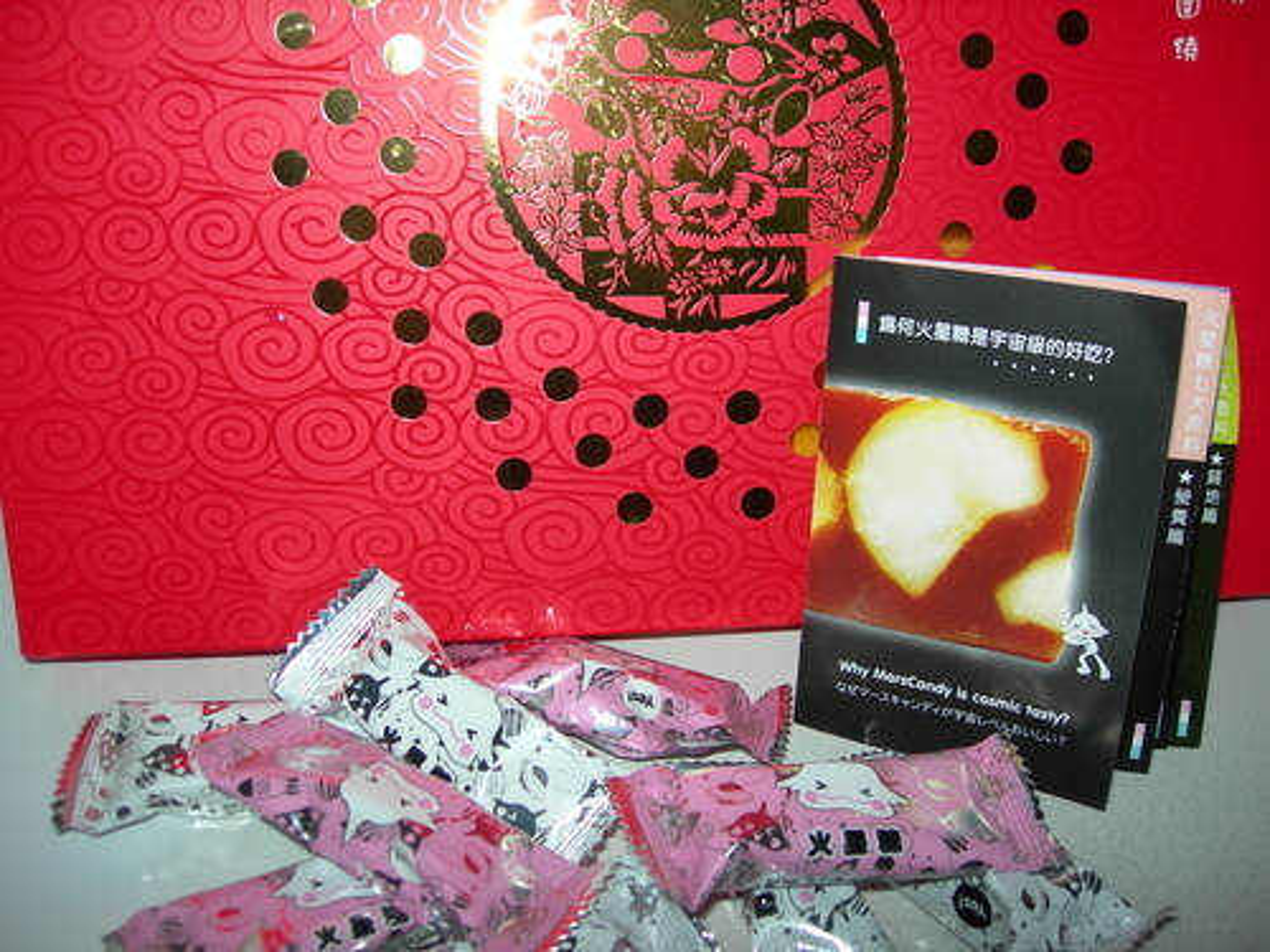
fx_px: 1394
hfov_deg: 49.0
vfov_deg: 37.7
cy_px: 476
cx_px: 635
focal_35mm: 38
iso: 50
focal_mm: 7.8
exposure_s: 1/60.1
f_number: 2.8
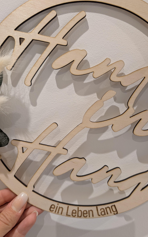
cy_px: 119
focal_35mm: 26
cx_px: 90
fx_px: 168
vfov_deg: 70.4
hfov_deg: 47.3
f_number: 1.68
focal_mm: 6.9
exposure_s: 1/43.3
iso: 144
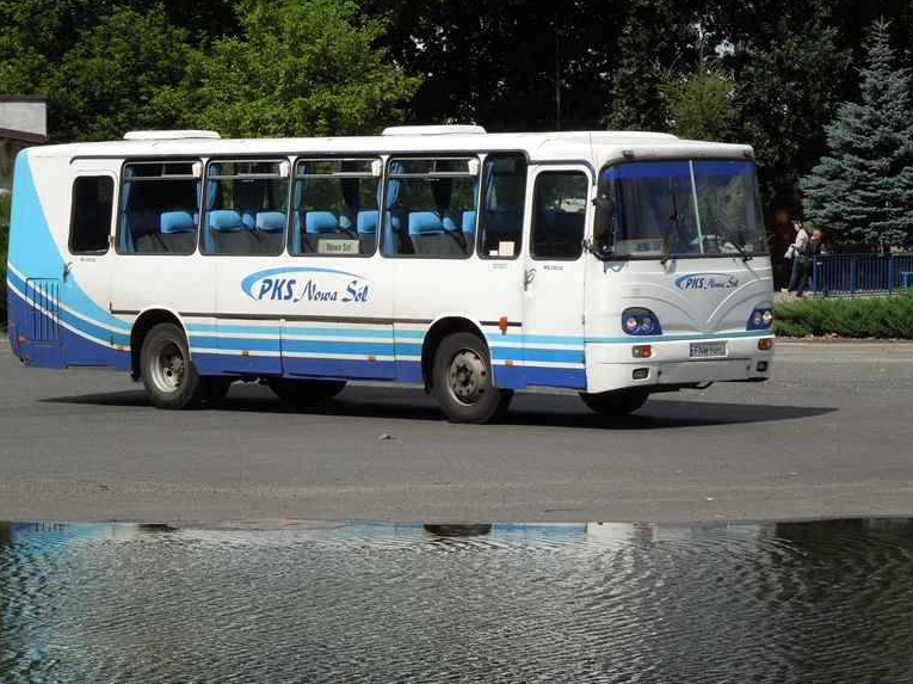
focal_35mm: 158
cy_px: 334
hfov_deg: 12.5
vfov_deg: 9.4
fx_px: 4165
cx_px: 450
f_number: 4.9
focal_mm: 27.2
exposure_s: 1/800
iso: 100
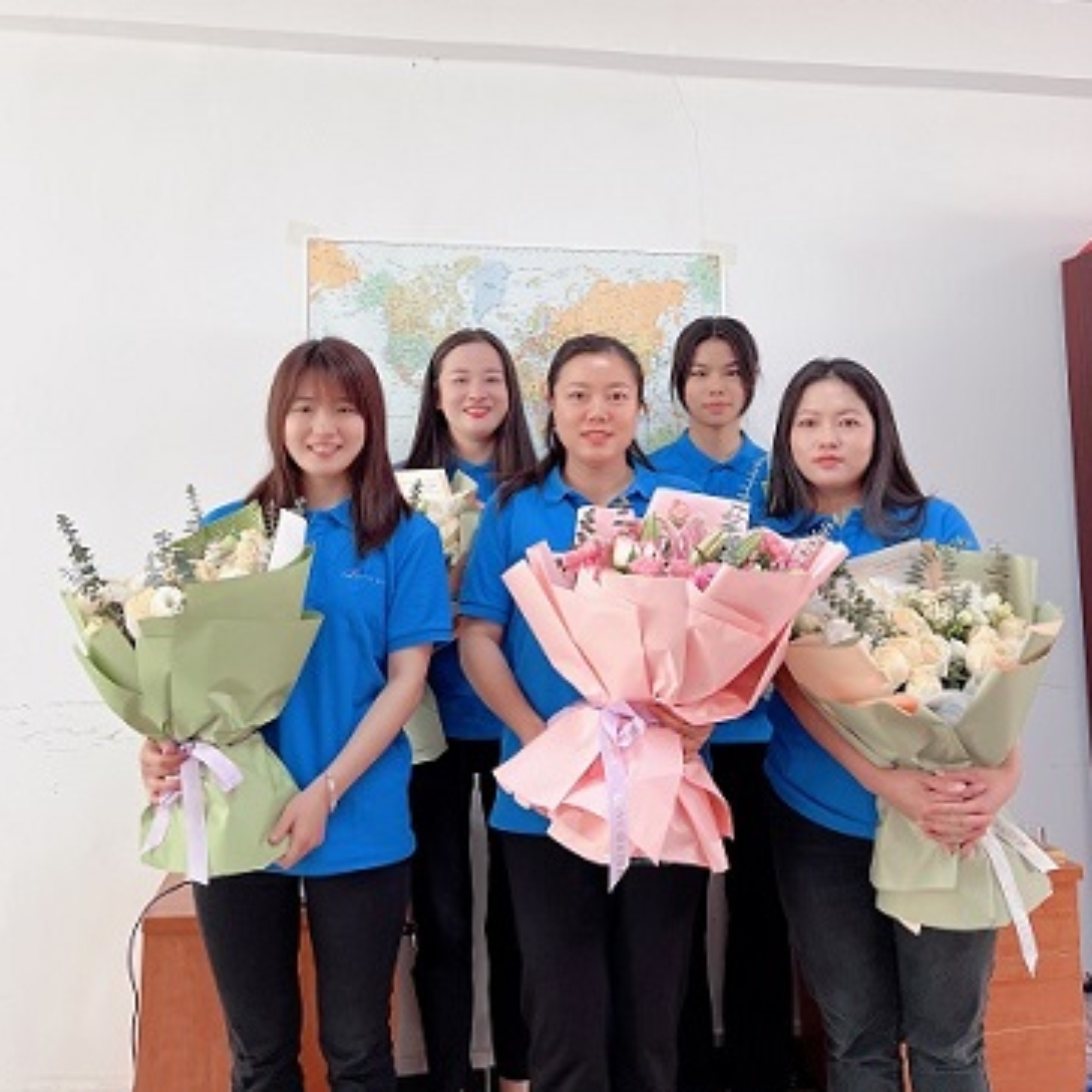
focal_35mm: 31
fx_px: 1106
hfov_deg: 52.5
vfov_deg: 52.1
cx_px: 543
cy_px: 427
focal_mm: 5.7
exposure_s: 1/91
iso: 125
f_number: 1.5
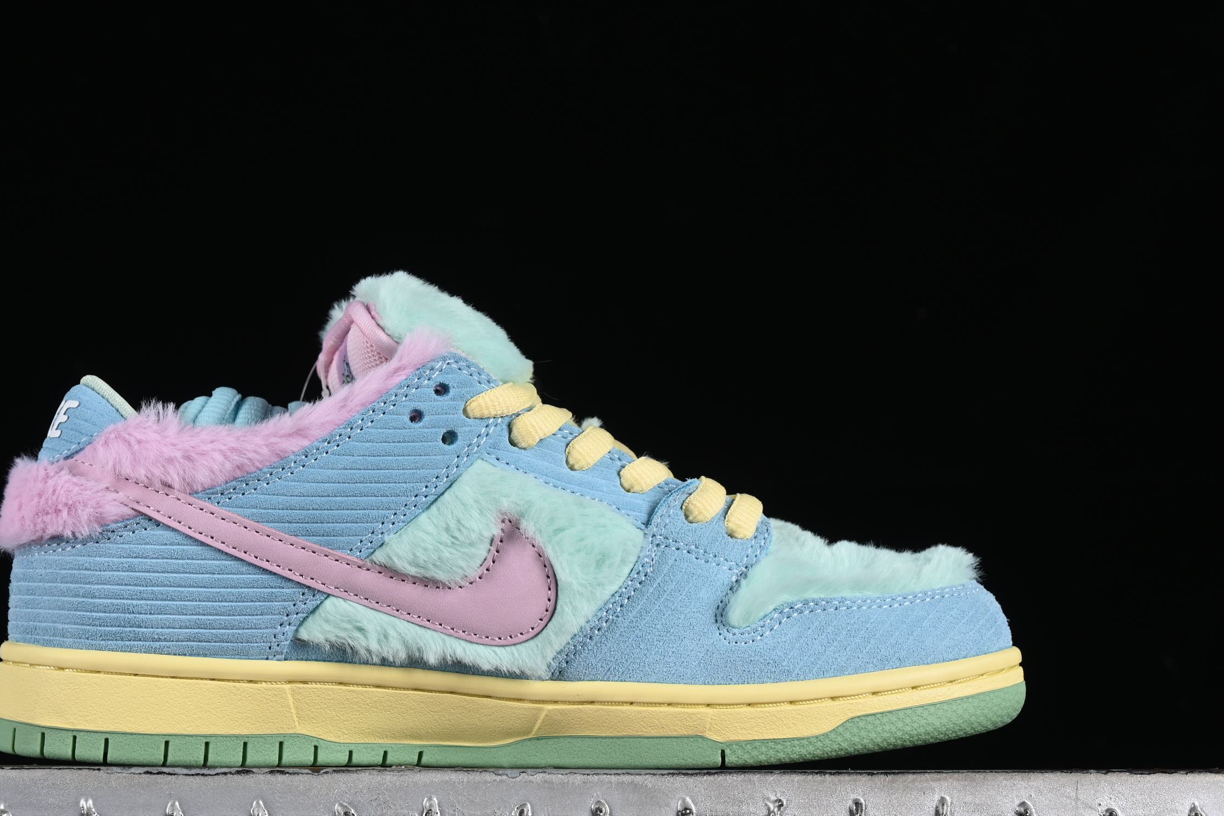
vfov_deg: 14.7
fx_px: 3162
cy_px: 457
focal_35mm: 93
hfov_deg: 21.9
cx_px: 499
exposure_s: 1/80
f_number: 8
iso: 160
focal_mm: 50
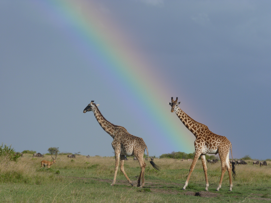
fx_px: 1699
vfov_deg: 6.8
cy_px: 102
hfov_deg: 9.1
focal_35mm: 217
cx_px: 136
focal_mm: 38.5
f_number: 5.6
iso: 80
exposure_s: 1/500
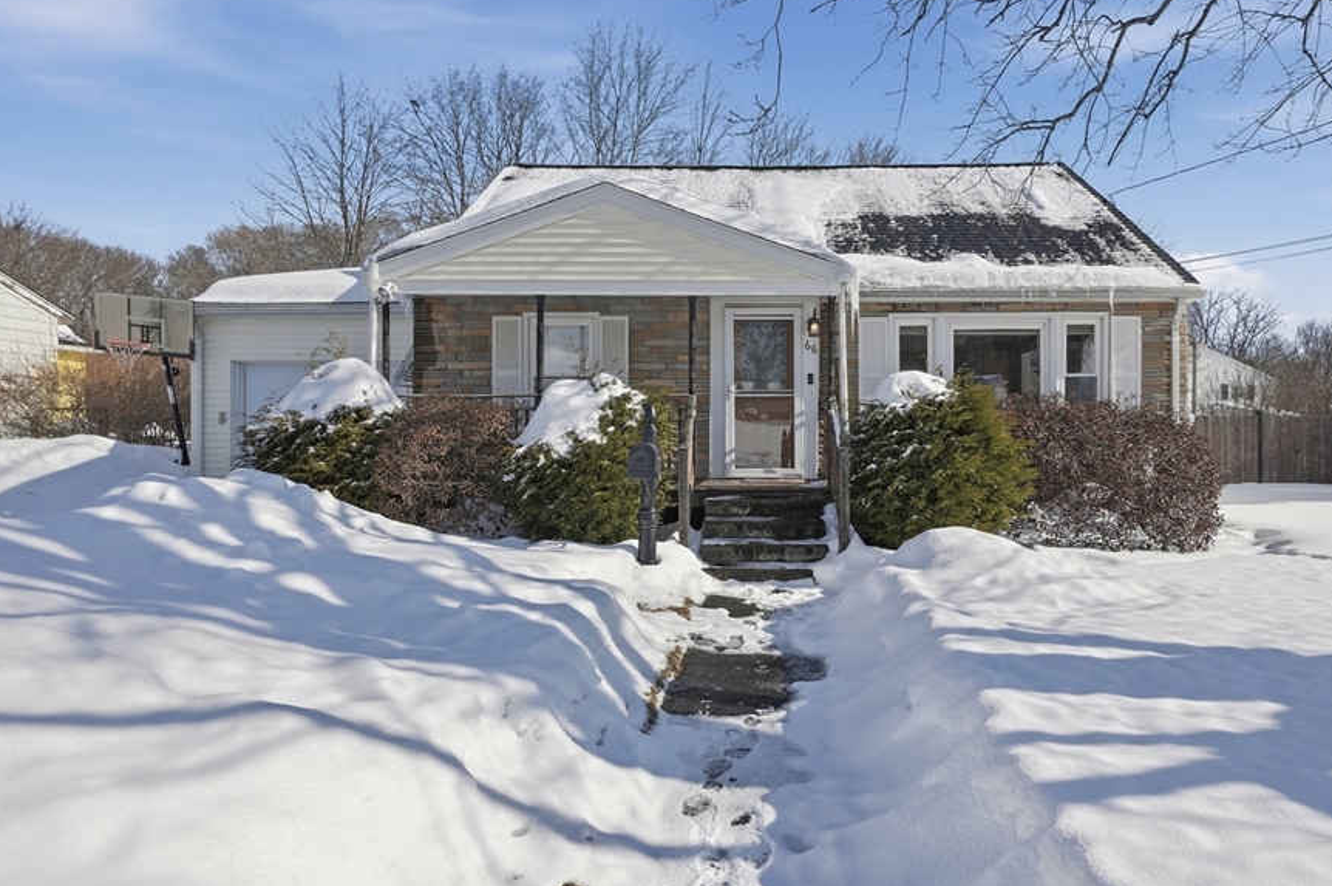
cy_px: 404
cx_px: 737
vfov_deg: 62.8
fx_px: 724
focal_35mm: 20
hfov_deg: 84.9
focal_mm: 11
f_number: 7.1
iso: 400
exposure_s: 1/4000
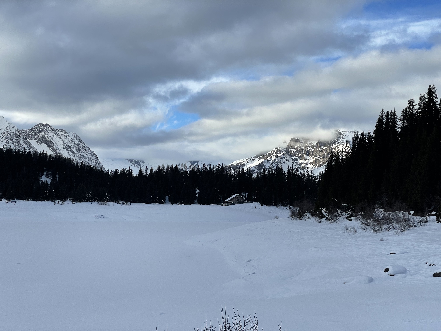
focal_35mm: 52
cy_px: 166
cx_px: 220
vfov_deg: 28.0
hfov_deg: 36.8
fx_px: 662
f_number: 2
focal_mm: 6
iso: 25
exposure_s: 1/1776
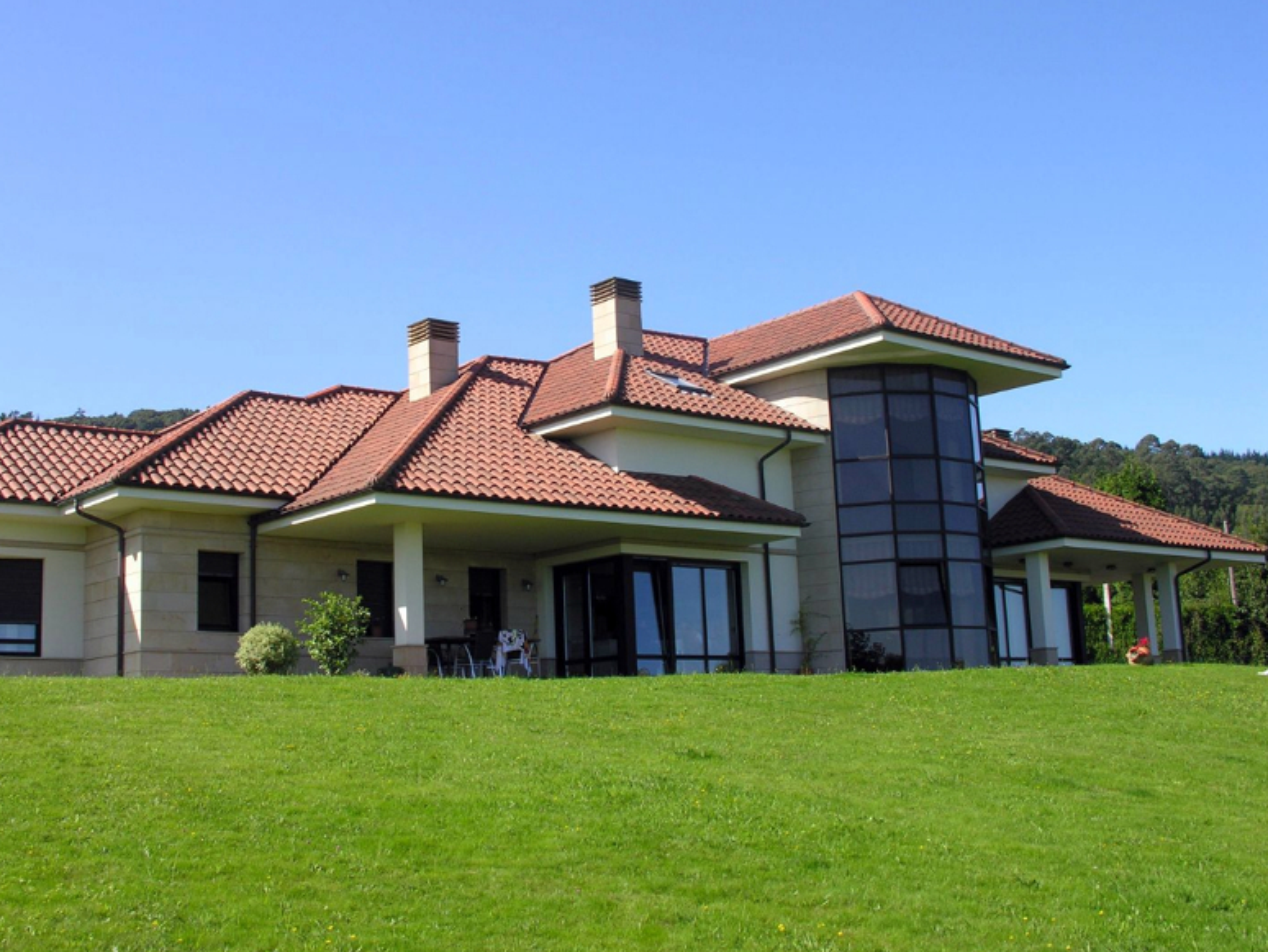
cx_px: 539
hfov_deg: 43.7
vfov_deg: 33.6
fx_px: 1576
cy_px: 430
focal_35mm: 43
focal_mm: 9.5
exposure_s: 1/168
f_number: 5.6
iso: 50
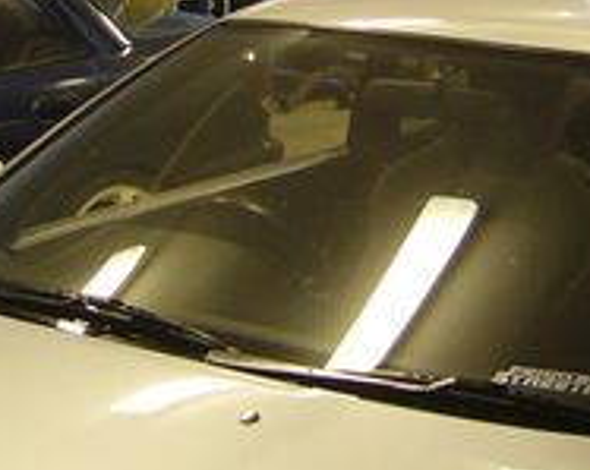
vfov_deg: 13.0
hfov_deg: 16.4
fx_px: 2040
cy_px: 16
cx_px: 237
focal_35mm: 117
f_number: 2.8
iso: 80
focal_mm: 5.8
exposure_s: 1/8
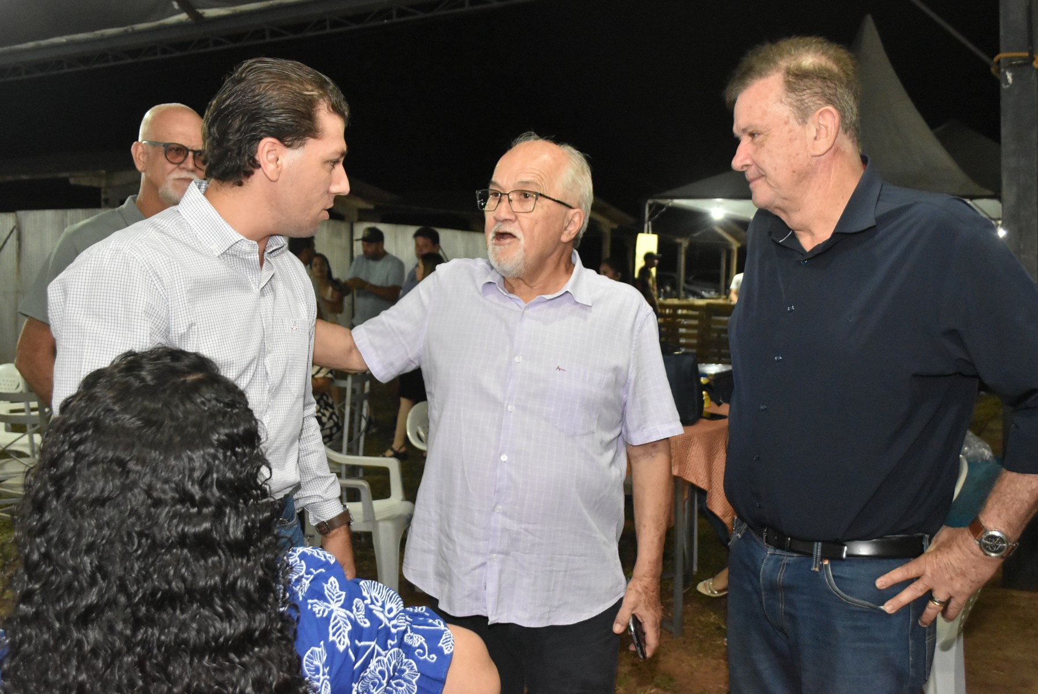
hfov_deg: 53.1
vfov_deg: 36.9
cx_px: 519
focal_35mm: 36
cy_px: 347
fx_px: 1039
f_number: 5
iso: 4000
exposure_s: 1/80
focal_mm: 24
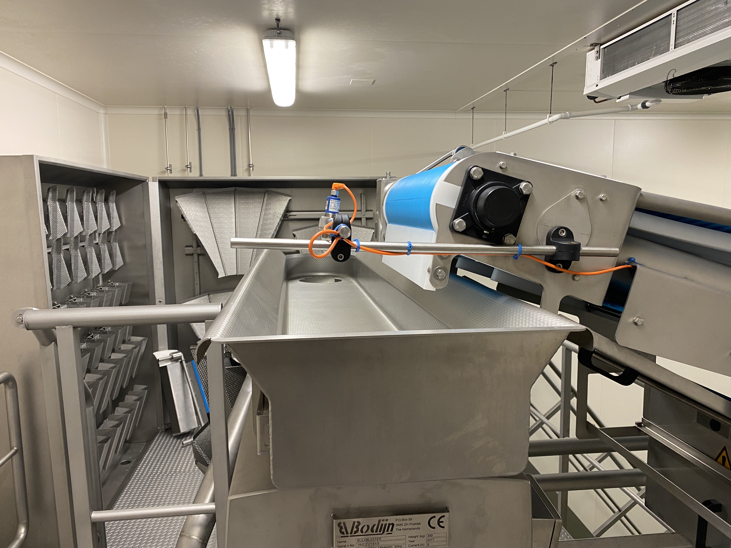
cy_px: 274
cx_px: 366
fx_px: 549
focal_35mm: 26
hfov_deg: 67.3
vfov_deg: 53.1
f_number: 1.8
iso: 80
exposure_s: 1/50
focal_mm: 4.25
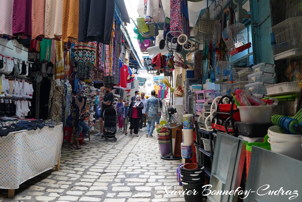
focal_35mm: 28
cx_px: 151
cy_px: 101
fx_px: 235
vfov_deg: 46.4
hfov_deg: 65.5
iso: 1600
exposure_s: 1/320
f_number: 4.5
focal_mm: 28
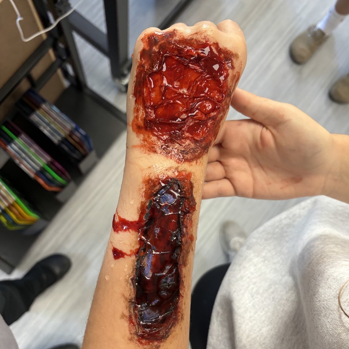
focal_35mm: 31
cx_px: 175
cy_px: 202
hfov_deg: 52.5
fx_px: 354
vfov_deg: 52.3
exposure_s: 1/60
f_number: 1.6
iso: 200
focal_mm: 5.96
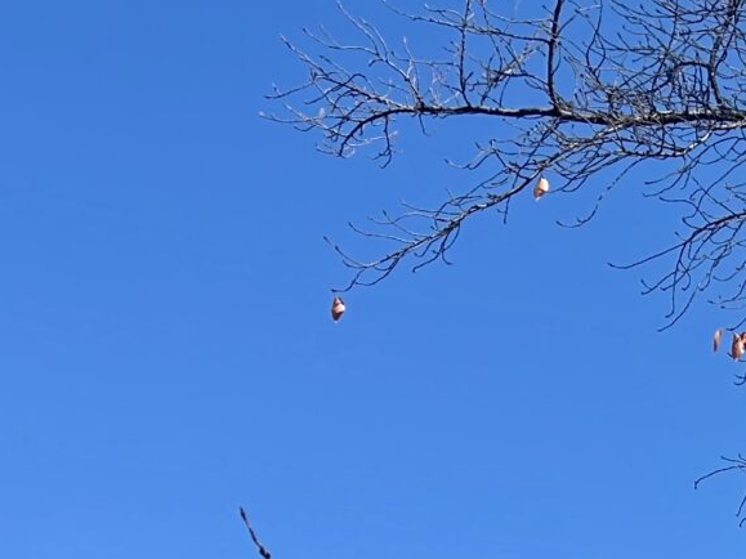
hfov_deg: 16.8
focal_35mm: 115
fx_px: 2478
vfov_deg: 11.4
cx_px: 694
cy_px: 1168
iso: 50
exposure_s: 1/2457
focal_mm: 5.7
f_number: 1.5
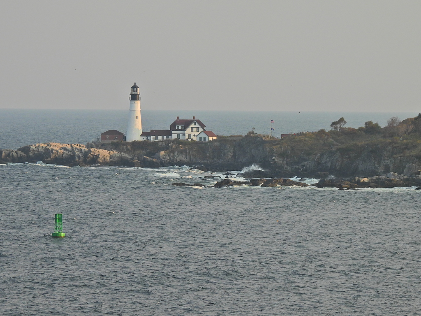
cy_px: 150
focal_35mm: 250
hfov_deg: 7.9
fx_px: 3041
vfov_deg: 5.9
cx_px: 218
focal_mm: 35.7
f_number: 4.5
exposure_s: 1/500
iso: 100
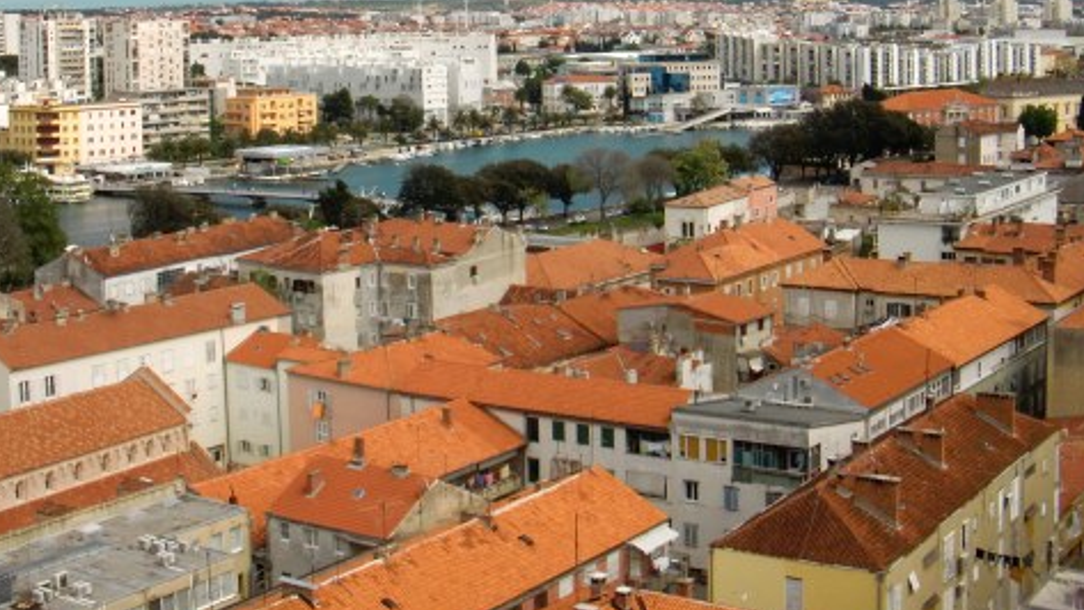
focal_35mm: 56
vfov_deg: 21.1
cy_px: 94
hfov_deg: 37.2
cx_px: 484
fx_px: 1610
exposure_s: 1/320
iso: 100
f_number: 8.9
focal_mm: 6.66
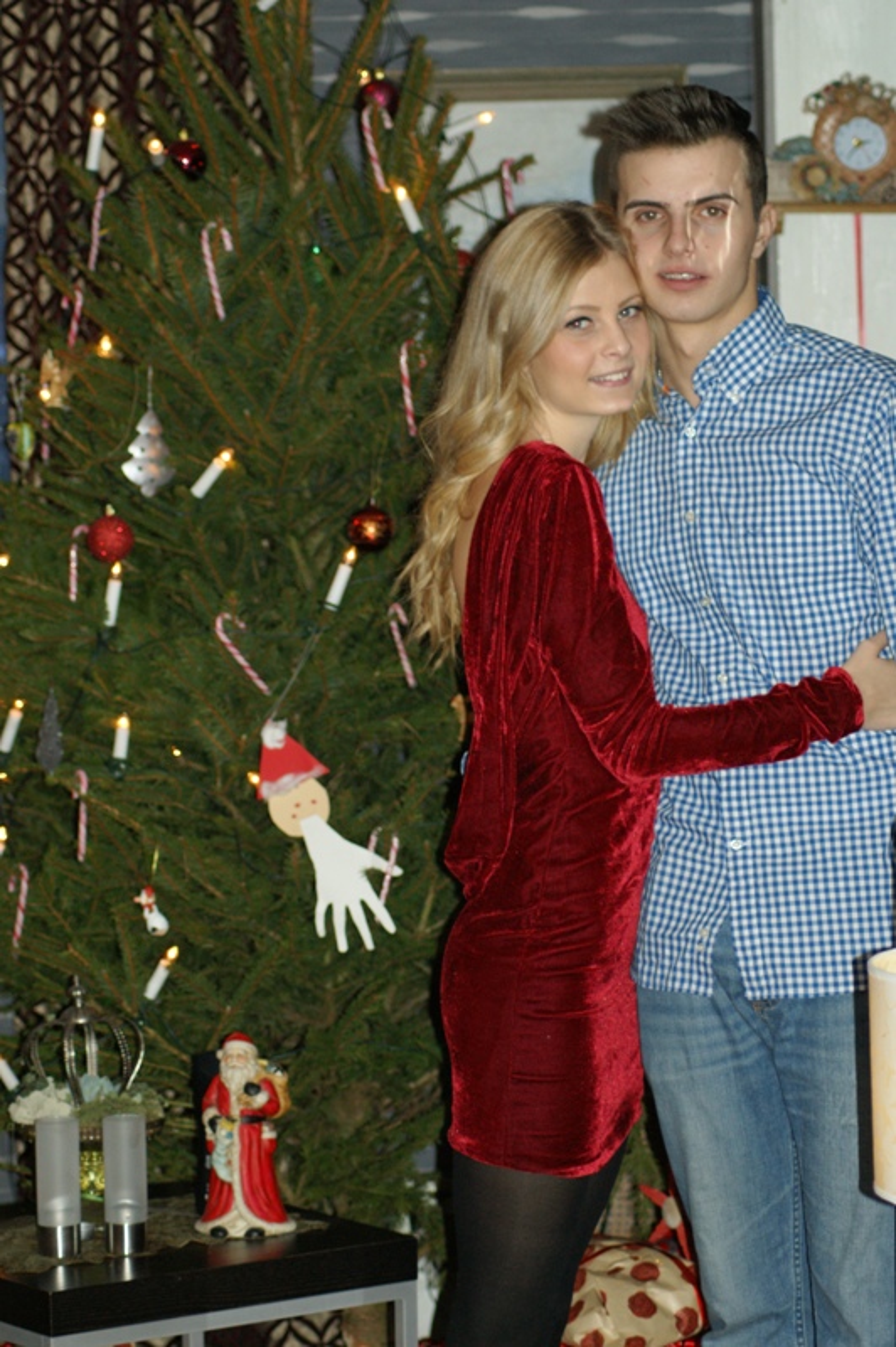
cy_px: 674
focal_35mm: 112
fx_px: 4207
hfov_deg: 12.2
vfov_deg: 18.2
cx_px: 448
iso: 400
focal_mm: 75
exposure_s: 1/125
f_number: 4
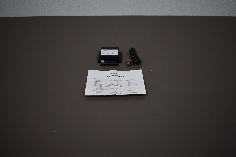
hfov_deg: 55.1
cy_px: 78
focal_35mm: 34
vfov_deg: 38.4
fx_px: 226
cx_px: 118
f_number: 4
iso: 400
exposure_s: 1/250
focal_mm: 23
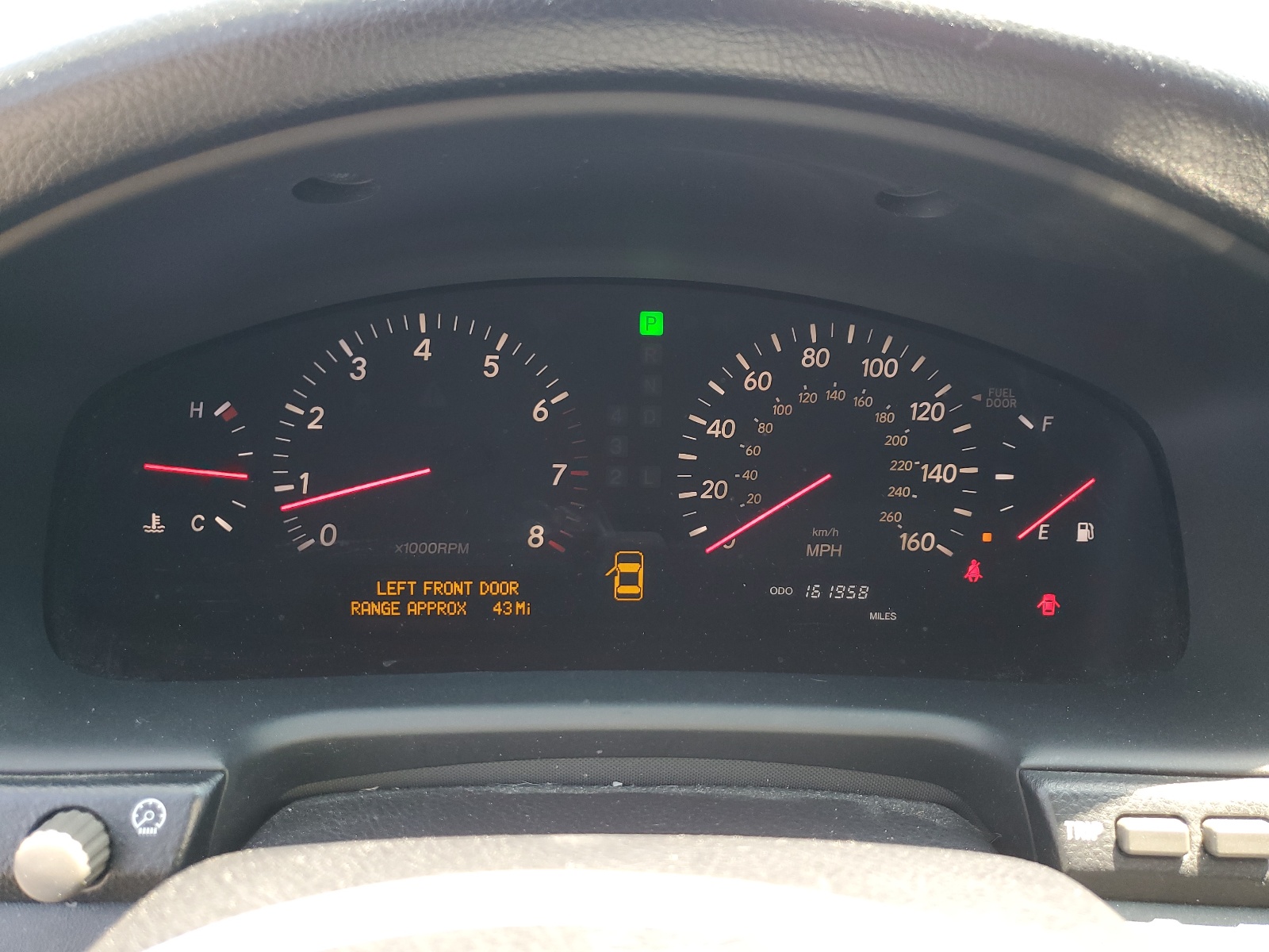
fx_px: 953
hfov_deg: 67.3
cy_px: 476
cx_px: 634
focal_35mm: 26
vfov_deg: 53.1
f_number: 1.5
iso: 66
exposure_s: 1/100
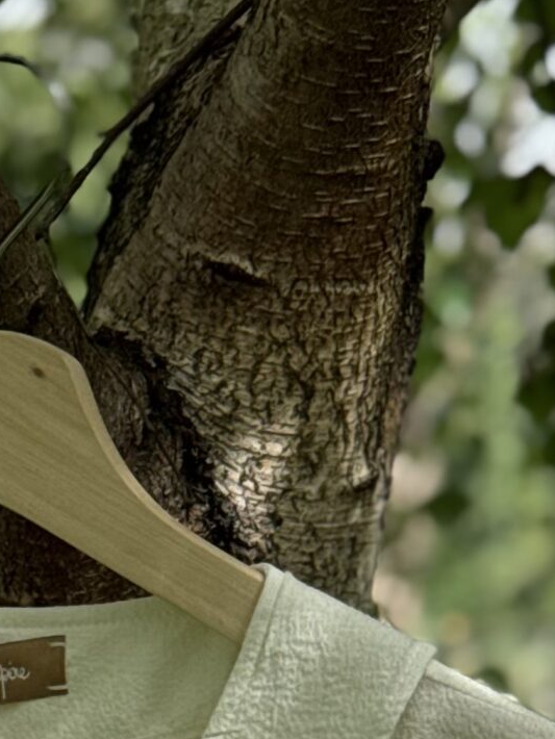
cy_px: 1163
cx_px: -197
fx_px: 3696
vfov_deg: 10.9
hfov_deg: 8.4
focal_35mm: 173
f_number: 1.78
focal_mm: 6.76
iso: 64
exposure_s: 1/2959
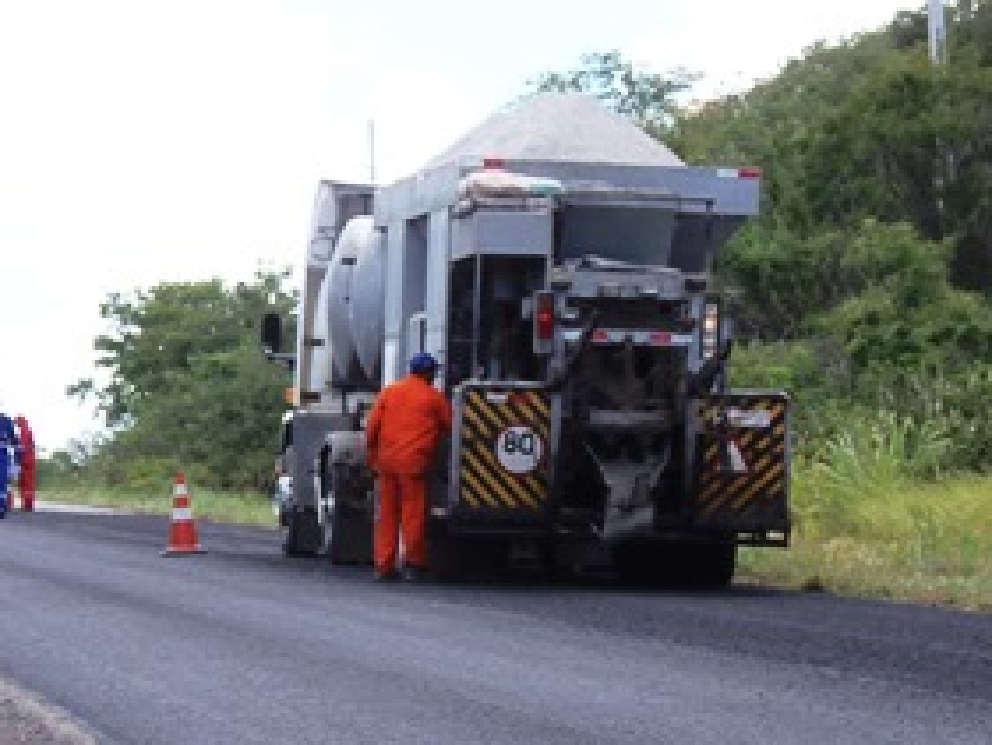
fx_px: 5304
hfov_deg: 10.7
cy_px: 438
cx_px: 268
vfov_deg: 8.0
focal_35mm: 185
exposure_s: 1/250
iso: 64
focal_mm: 21.4
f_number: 4.5
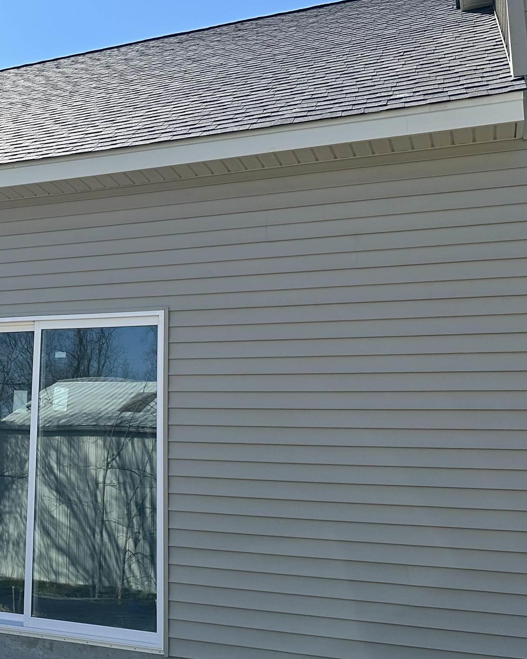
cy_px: 297
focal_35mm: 47
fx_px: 916
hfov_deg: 29.8
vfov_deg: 39.5
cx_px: -9
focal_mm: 6.86
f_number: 1.78
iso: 80
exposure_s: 1/6623
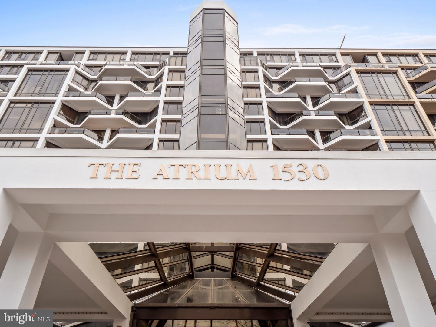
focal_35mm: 26
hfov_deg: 67.3
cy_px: 164
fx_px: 327
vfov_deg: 53.1
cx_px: 218
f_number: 6.3
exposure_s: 1/100
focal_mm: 13
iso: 320
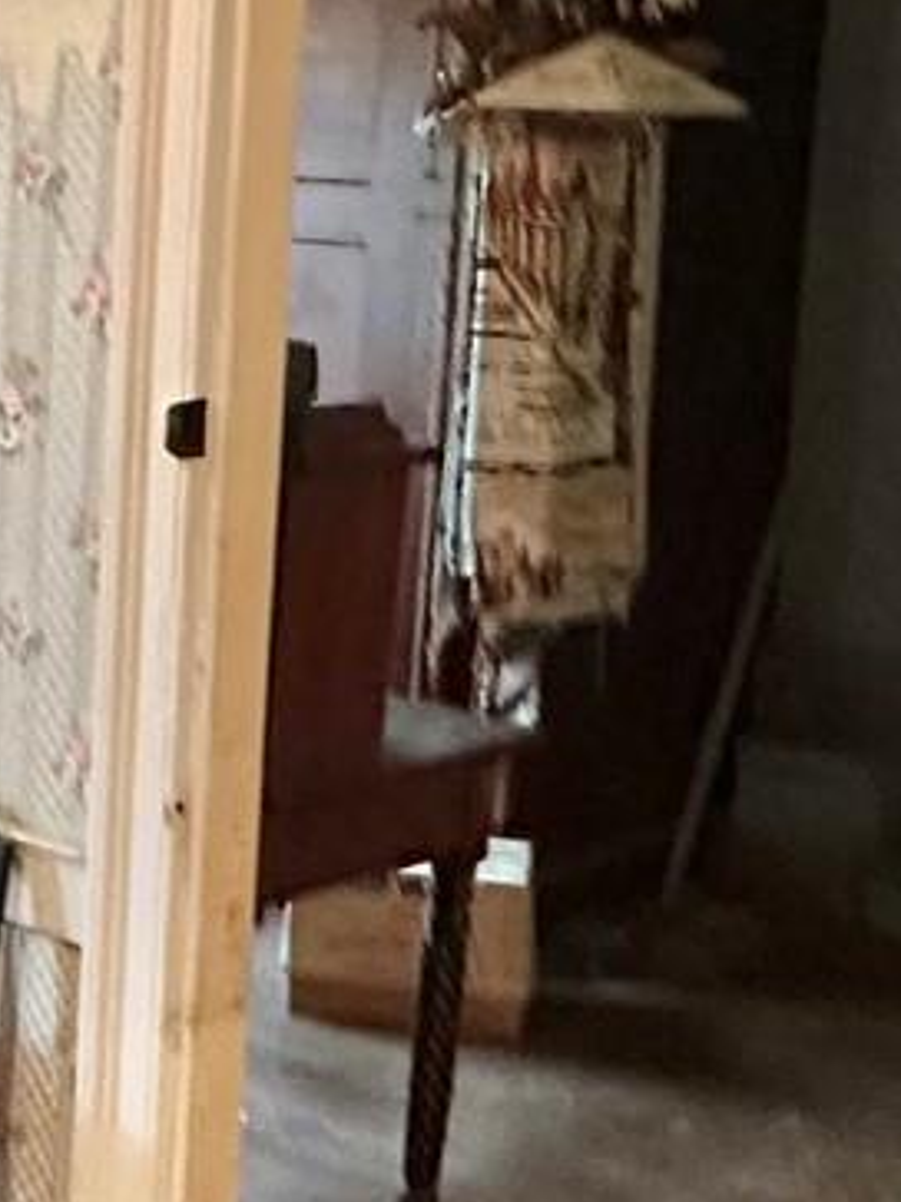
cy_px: 497
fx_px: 2743
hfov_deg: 16.4
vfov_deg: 24.7
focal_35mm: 79
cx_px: -583
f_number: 2.2
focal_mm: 2.22
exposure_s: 1/60
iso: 1000
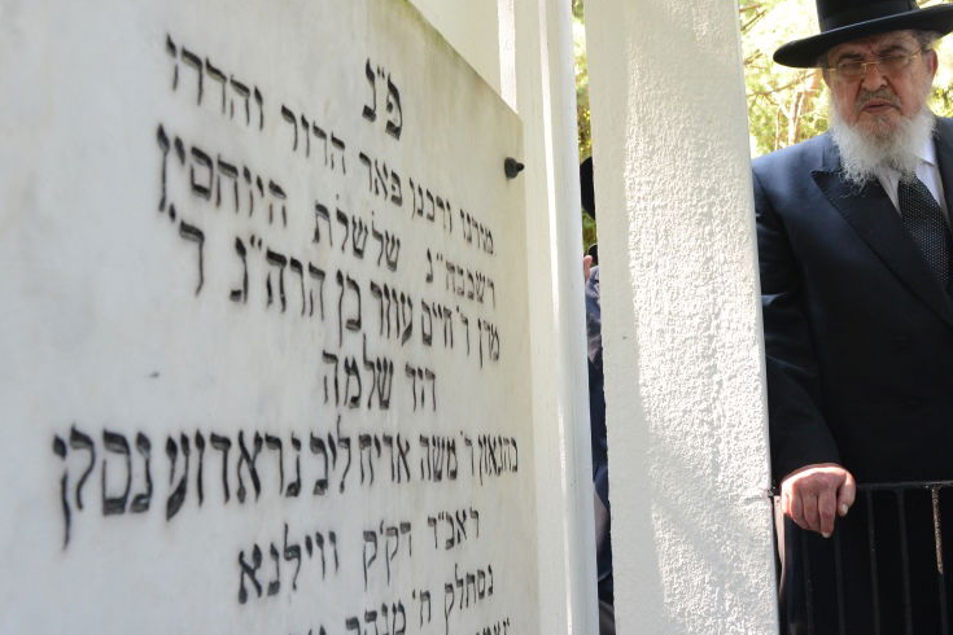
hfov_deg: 49.3
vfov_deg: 34.2
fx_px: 1032
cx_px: 559
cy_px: 299
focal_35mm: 39
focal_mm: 28
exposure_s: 1/100
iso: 2000
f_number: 6.3
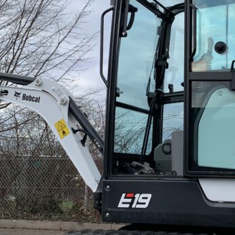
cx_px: 157
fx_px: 522
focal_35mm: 68
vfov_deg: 25.4
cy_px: 119
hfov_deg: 25.2
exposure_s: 1/962
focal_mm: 4.25
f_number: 1.8
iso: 25
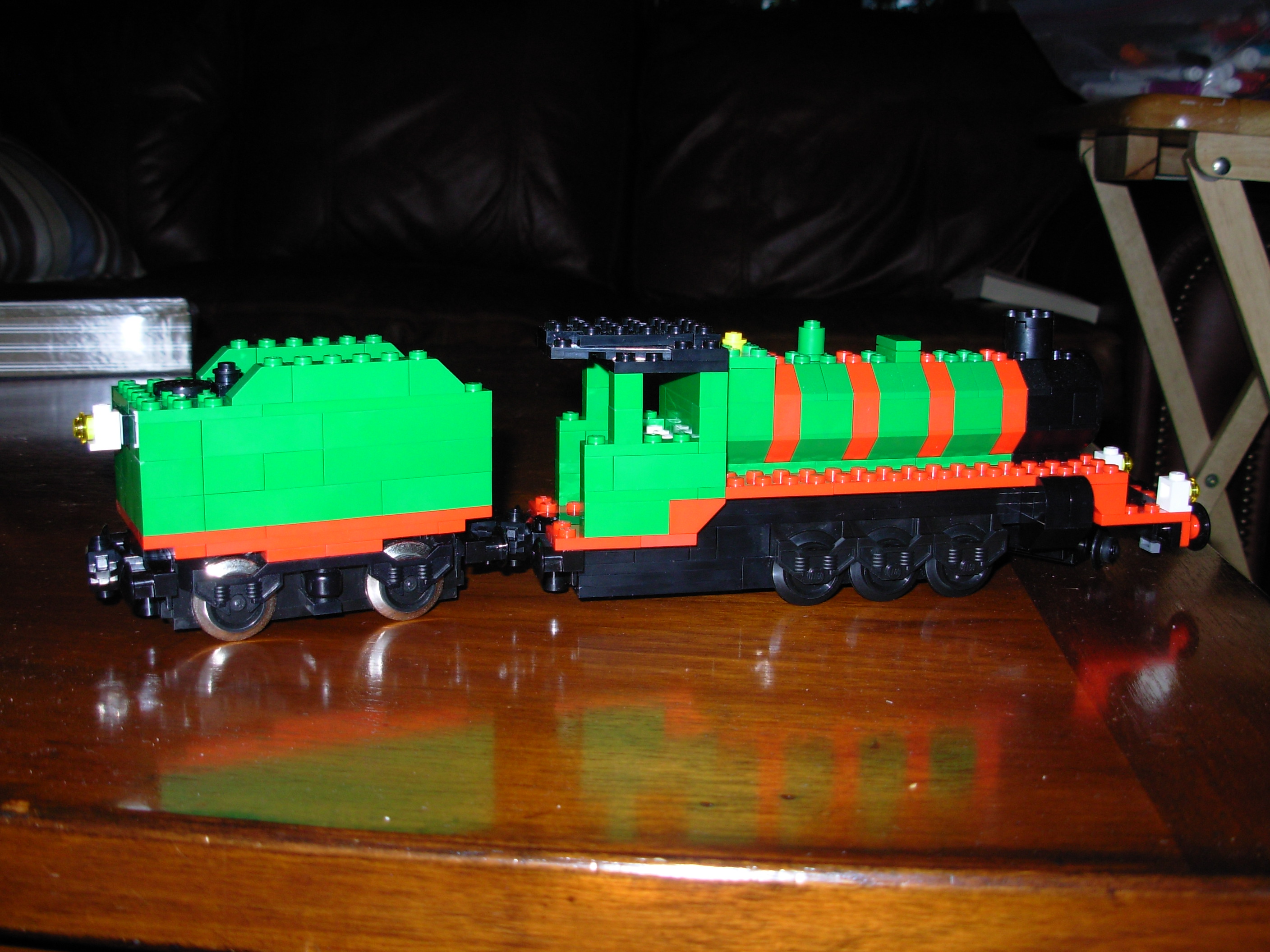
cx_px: 635
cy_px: 476
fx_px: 1394
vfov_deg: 37.7
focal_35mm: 38
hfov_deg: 49.0
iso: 50
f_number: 2.9
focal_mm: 6.3
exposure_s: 1/32
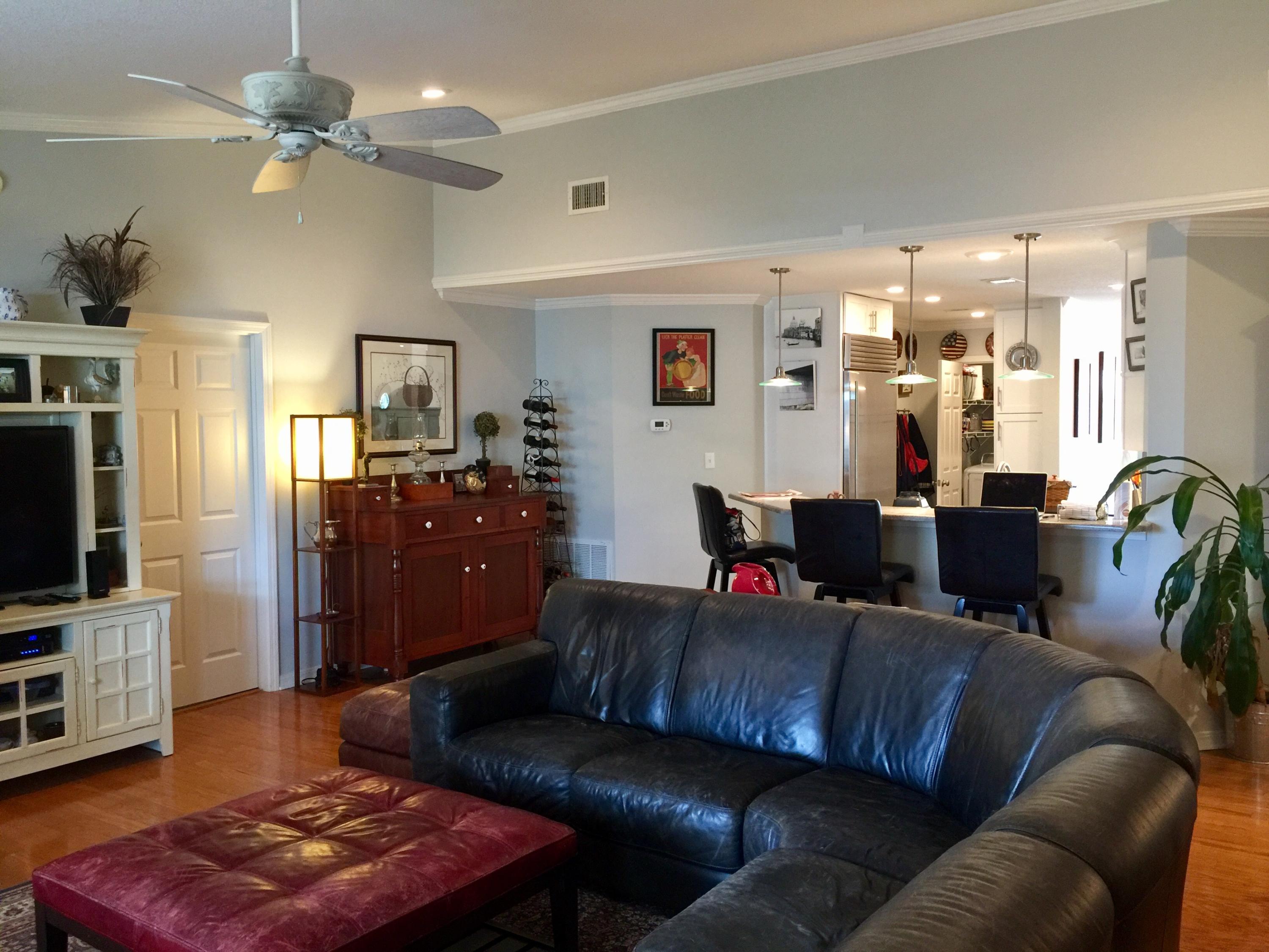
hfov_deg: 61.7
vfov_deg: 48.2
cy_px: 476
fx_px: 1063
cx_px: 634
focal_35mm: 29
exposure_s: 1/15
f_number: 2.2
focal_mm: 4.15
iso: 100
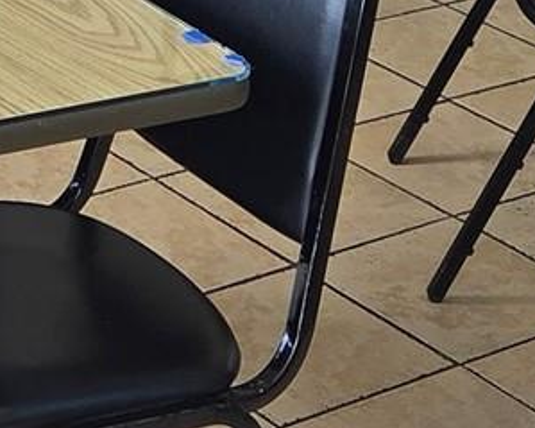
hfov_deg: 12.2
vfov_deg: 9.3
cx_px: -102
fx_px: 2438
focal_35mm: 154
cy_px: -489
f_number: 1.8
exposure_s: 1/120
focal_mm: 5.4
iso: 50
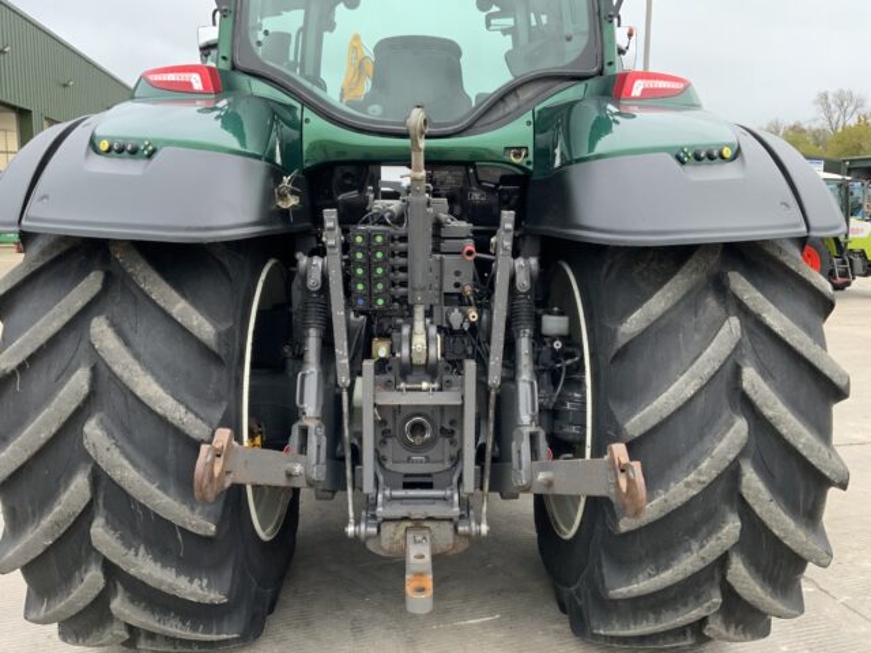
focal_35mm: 29
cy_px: 326
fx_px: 730
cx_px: 436
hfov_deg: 61.7
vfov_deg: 48.2
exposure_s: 1/60
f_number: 1.8
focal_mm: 3
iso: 250
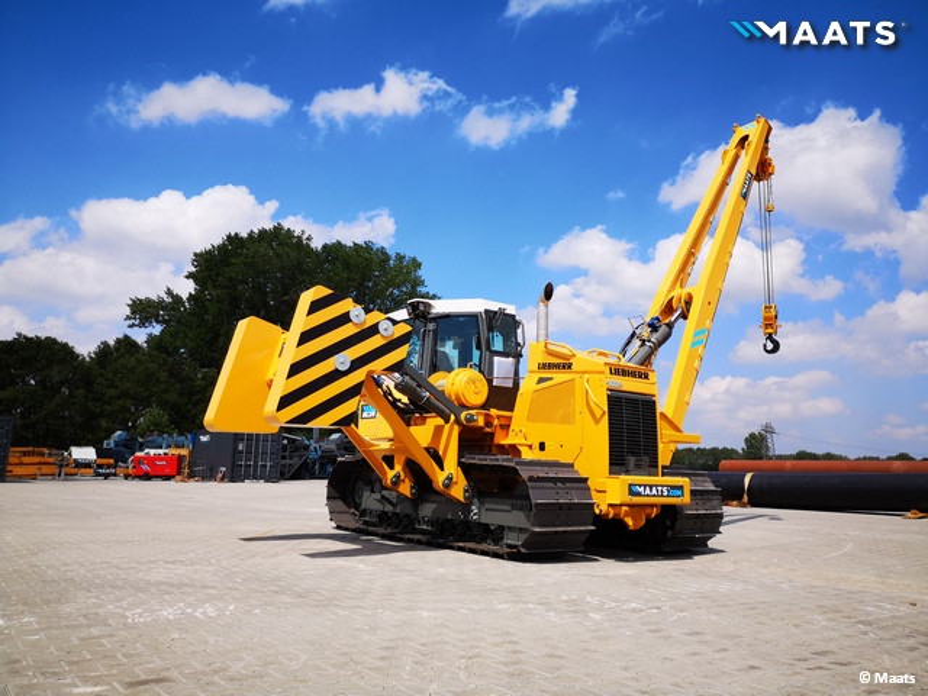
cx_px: 464
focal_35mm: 27
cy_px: 348
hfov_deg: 65.3
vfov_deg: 51.4
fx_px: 724
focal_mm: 3.95
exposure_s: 1/3484
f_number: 1.8
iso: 50
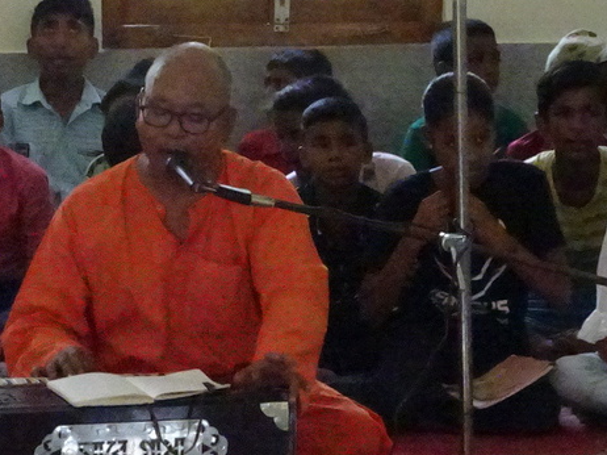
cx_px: 124
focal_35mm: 205
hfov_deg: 9.6
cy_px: 263
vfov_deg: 7.2
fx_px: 3593
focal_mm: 12.42
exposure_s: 1/160
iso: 3200
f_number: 5
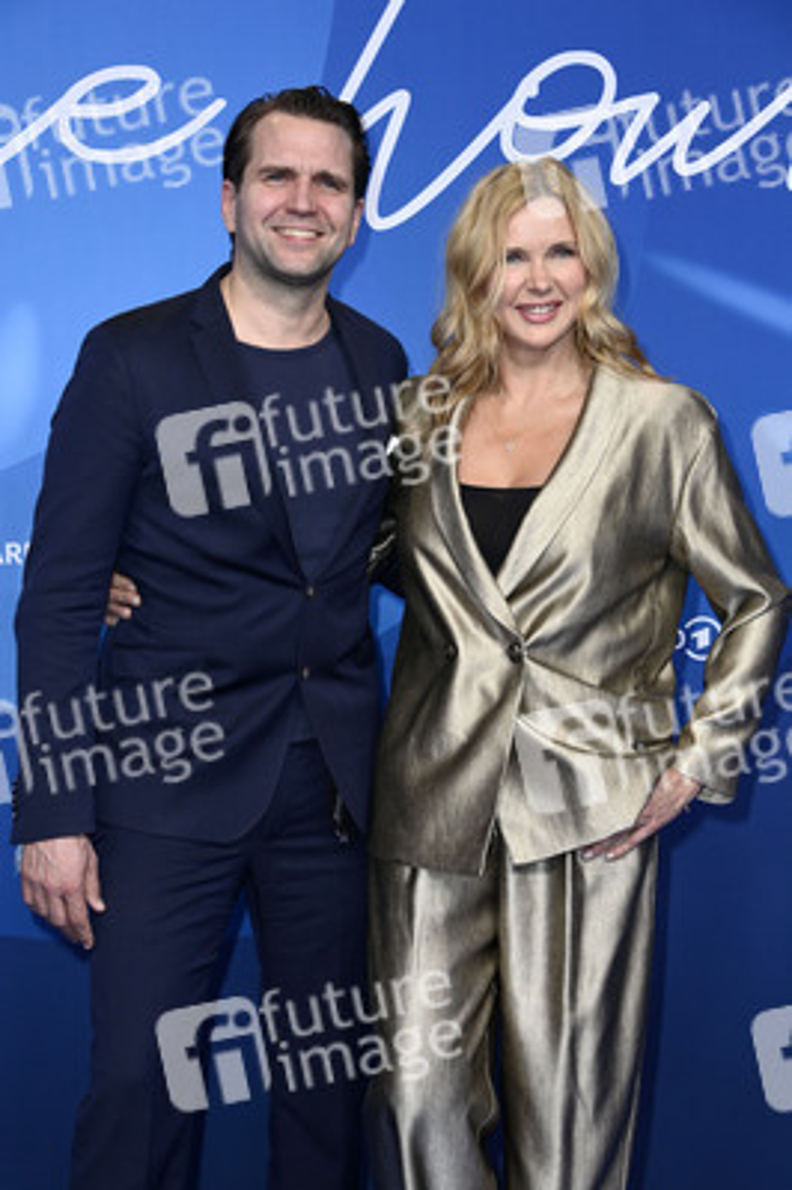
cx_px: 396
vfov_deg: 28.1
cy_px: 595
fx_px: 2380
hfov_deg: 18.9
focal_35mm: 72
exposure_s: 1/250
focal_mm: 72
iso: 1000
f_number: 5.6
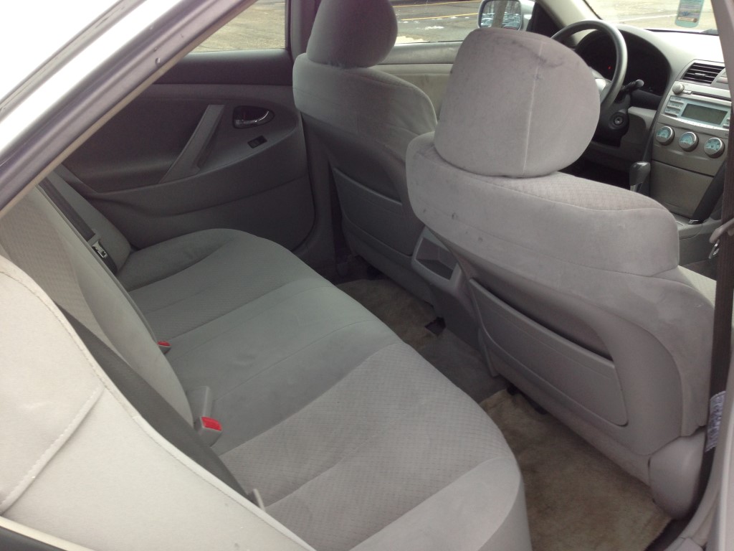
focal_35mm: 33
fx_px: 700
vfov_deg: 42.9
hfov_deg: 55.4
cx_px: 367
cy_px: 276
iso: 64
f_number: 2.4
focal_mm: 4.12
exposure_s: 1/60
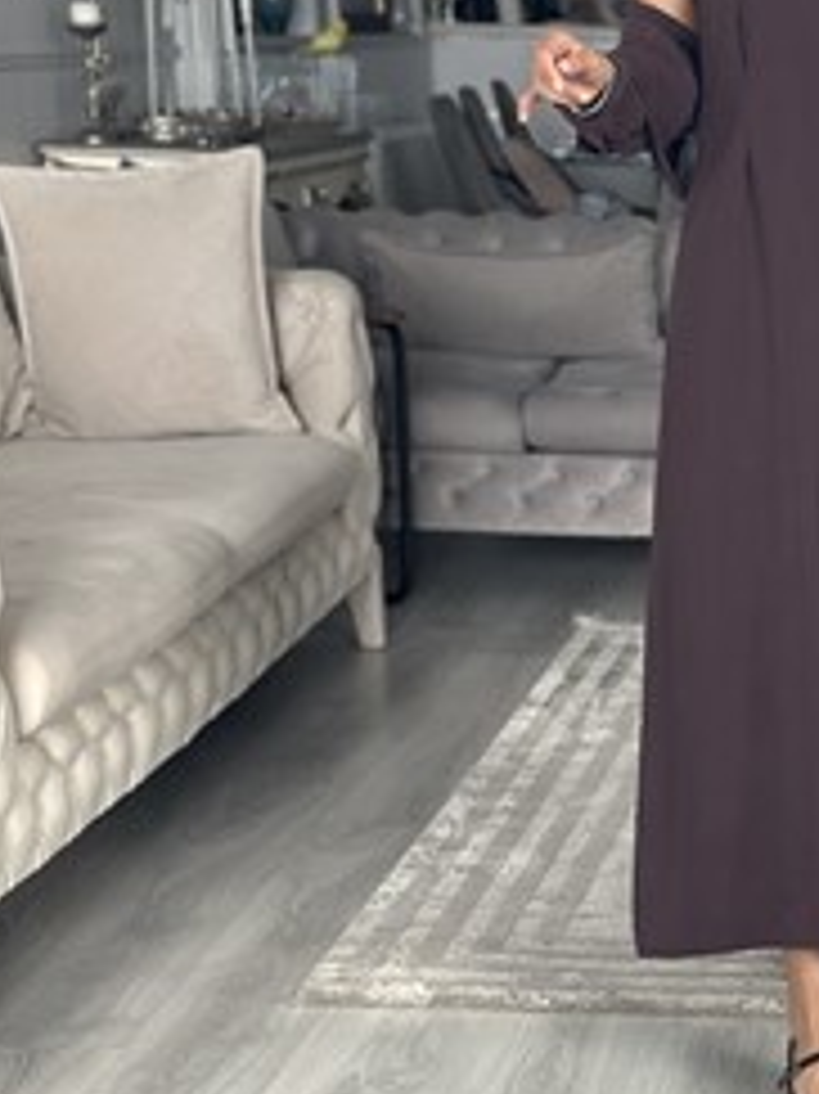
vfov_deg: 19.6
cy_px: 387
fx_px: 3157
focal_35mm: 100
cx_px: 828
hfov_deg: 14.5
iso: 125
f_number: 1.78
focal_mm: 6.86
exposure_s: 1/70
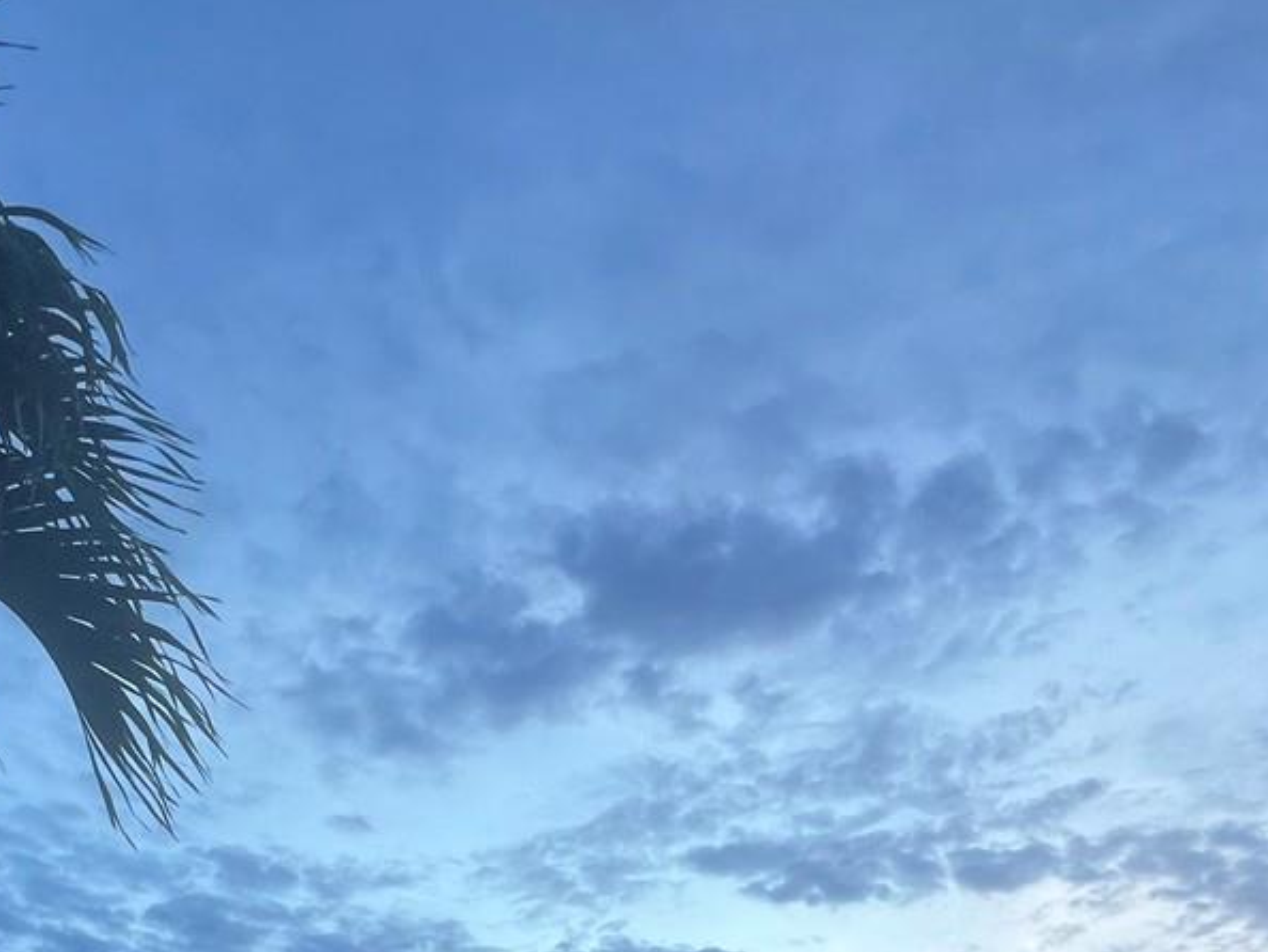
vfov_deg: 32.7
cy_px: 1174
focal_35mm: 35
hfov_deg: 51.9
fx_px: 1283
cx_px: 453
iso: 64
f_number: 1.8
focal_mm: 1.57
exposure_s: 1/99
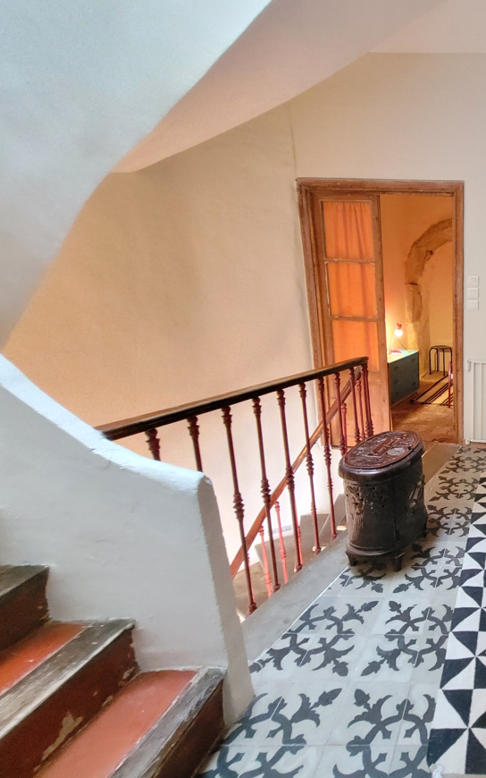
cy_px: 385
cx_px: 524
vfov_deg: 88.0
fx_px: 403
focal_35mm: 19
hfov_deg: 47.0
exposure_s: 1/25
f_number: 2.2
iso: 1000
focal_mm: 1.74
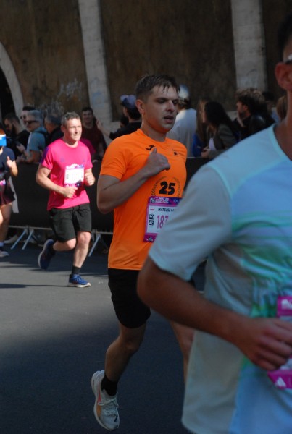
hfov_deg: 10.8
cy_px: 217
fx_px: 1543
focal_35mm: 128
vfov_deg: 16.0
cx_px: 146
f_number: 6.3
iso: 1000
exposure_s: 1/1600
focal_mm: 85
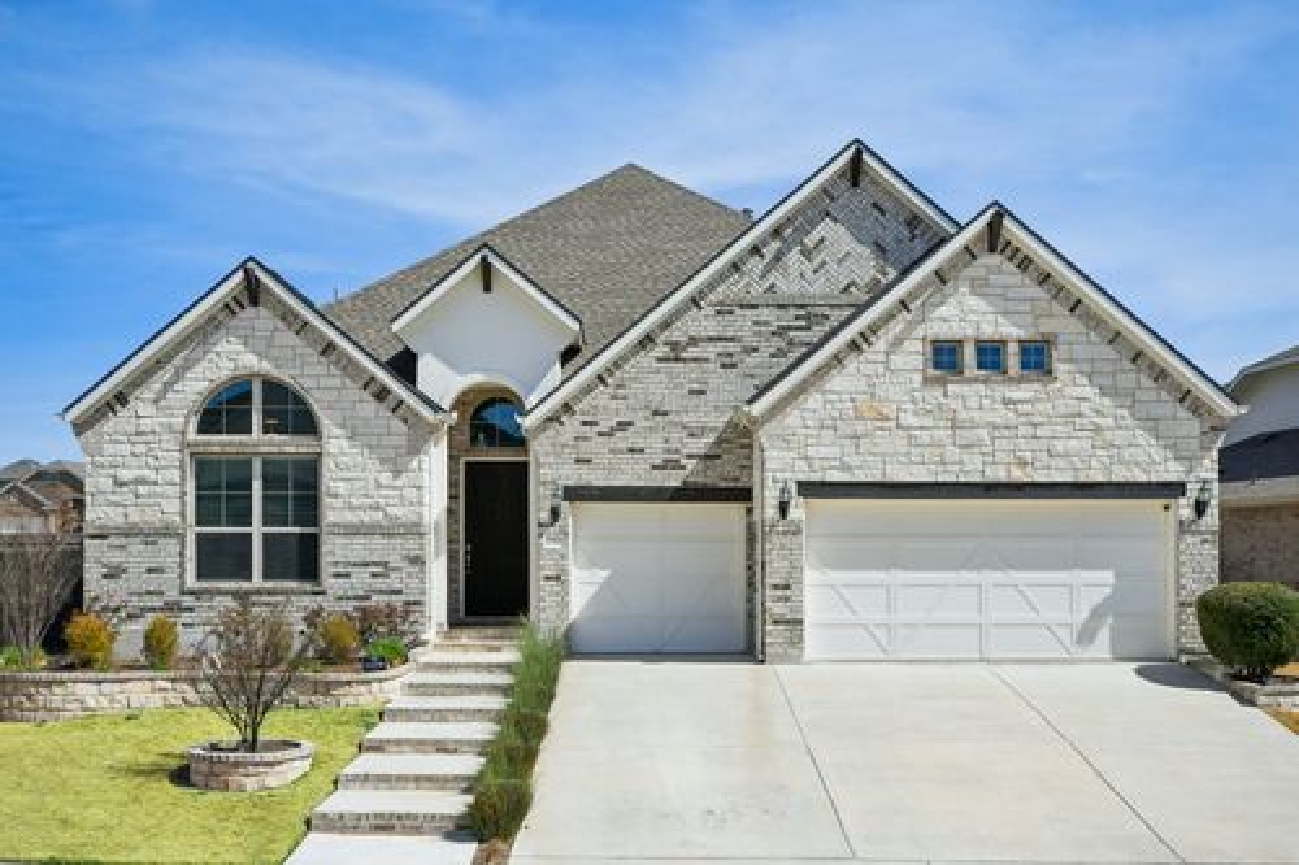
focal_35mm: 36
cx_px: 650
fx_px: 1298
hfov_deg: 53.1
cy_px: 432
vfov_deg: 36.8
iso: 400
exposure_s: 1/3200
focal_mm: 24
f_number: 8
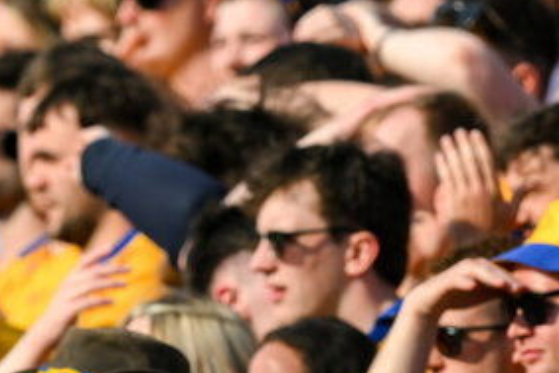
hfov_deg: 0.9
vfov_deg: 0.6
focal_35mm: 2172
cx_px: 802
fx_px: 33742
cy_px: 442
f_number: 6.3
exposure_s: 1/2500
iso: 320
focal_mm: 600
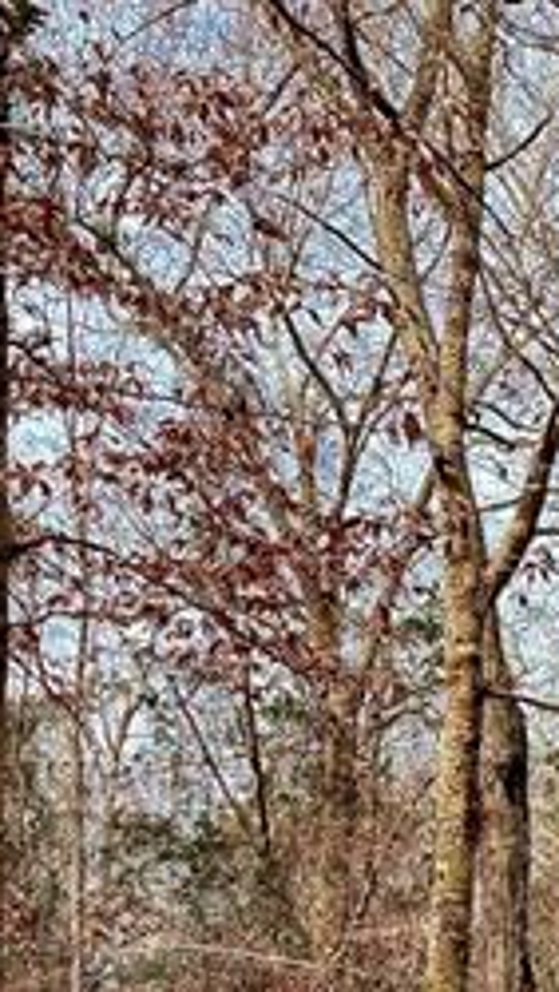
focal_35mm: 87
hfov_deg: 13.1
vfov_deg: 23.6
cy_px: 944
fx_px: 2288
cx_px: 864
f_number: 1.6
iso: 50
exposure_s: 1/1117
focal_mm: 5.96
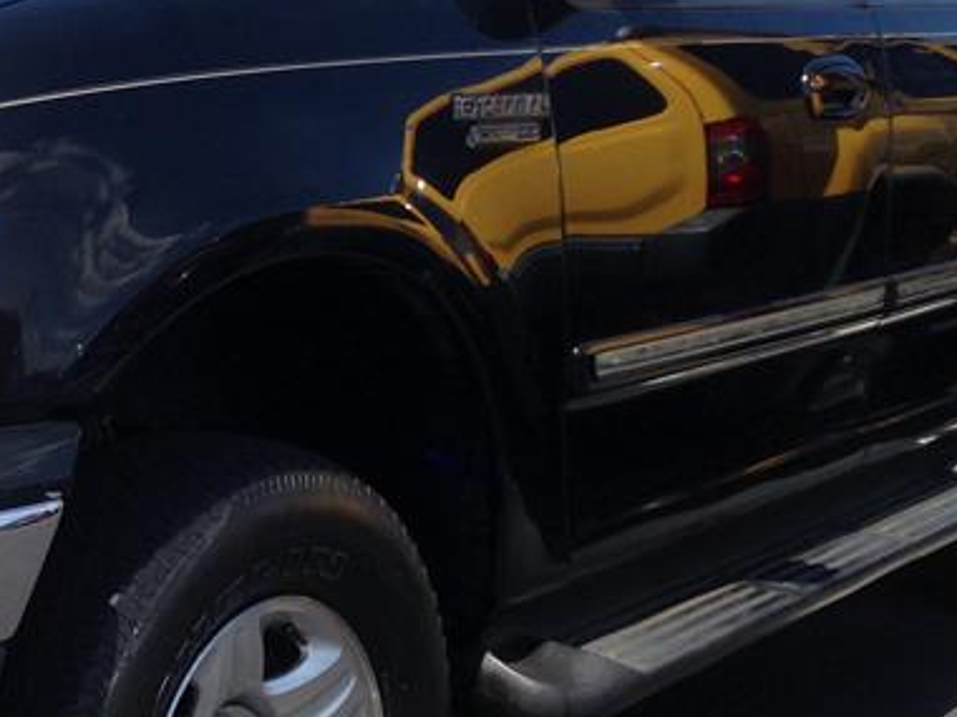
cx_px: -23
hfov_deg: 21.2
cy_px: 254
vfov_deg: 16.6
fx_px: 2461
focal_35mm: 89
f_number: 2.4
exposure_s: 1/951
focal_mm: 4.13
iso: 50
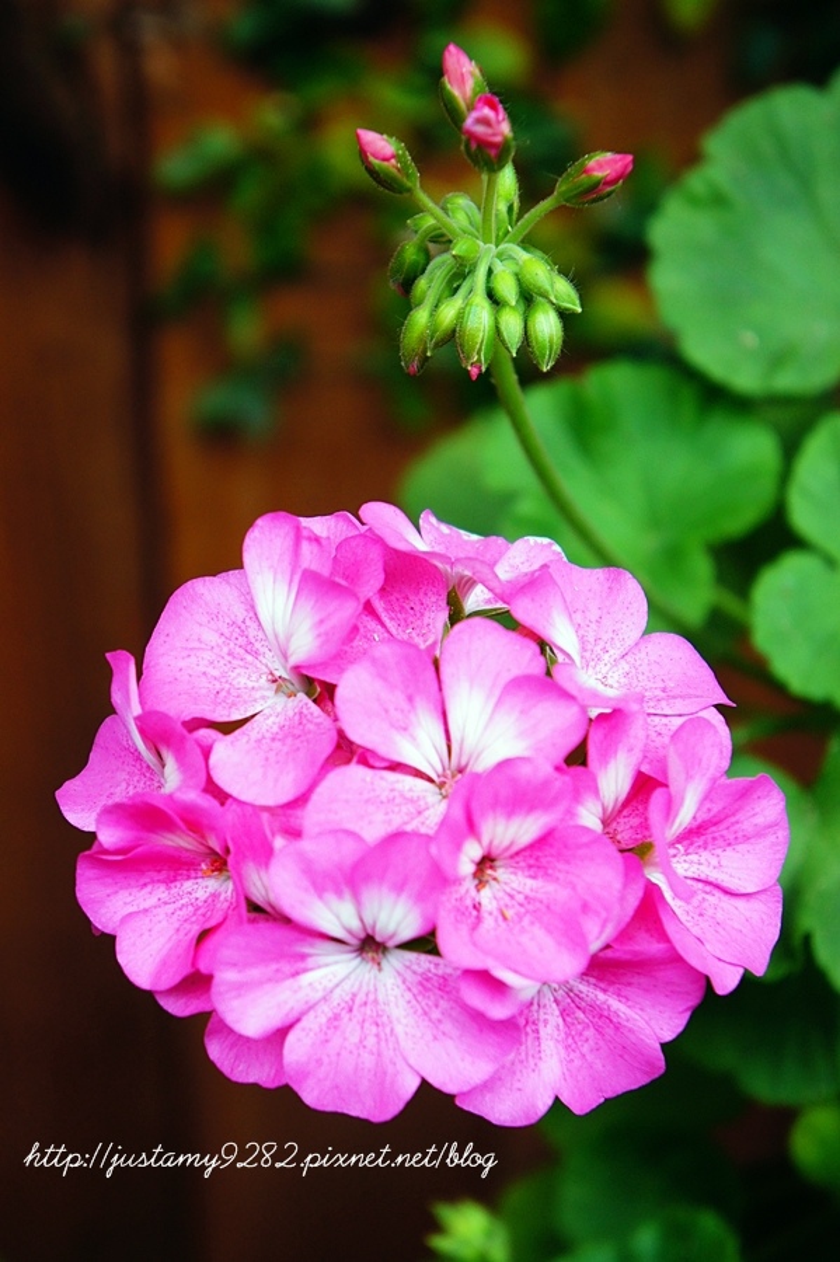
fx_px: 2785
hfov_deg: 17.1
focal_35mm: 80
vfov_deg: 25.5
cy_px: 631
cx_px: 420
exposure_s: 1/100
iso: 400
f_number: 5.6
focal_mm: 53
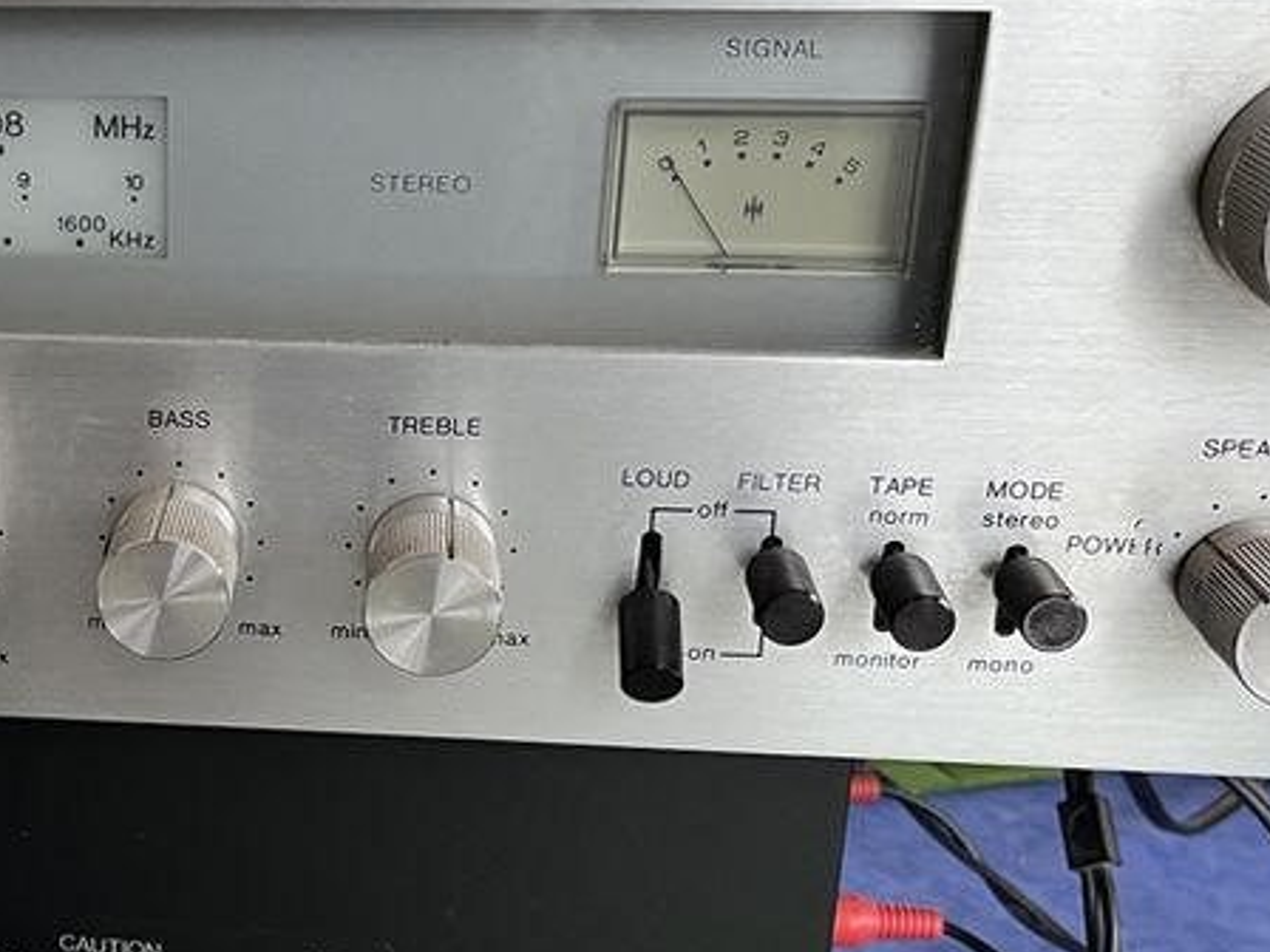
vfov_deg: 25.2
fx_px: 2128
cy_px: 527
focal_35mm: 58
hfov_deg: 31.4
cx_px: 88
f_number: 1.6
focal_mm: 5.1
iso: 250
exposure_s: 1/50
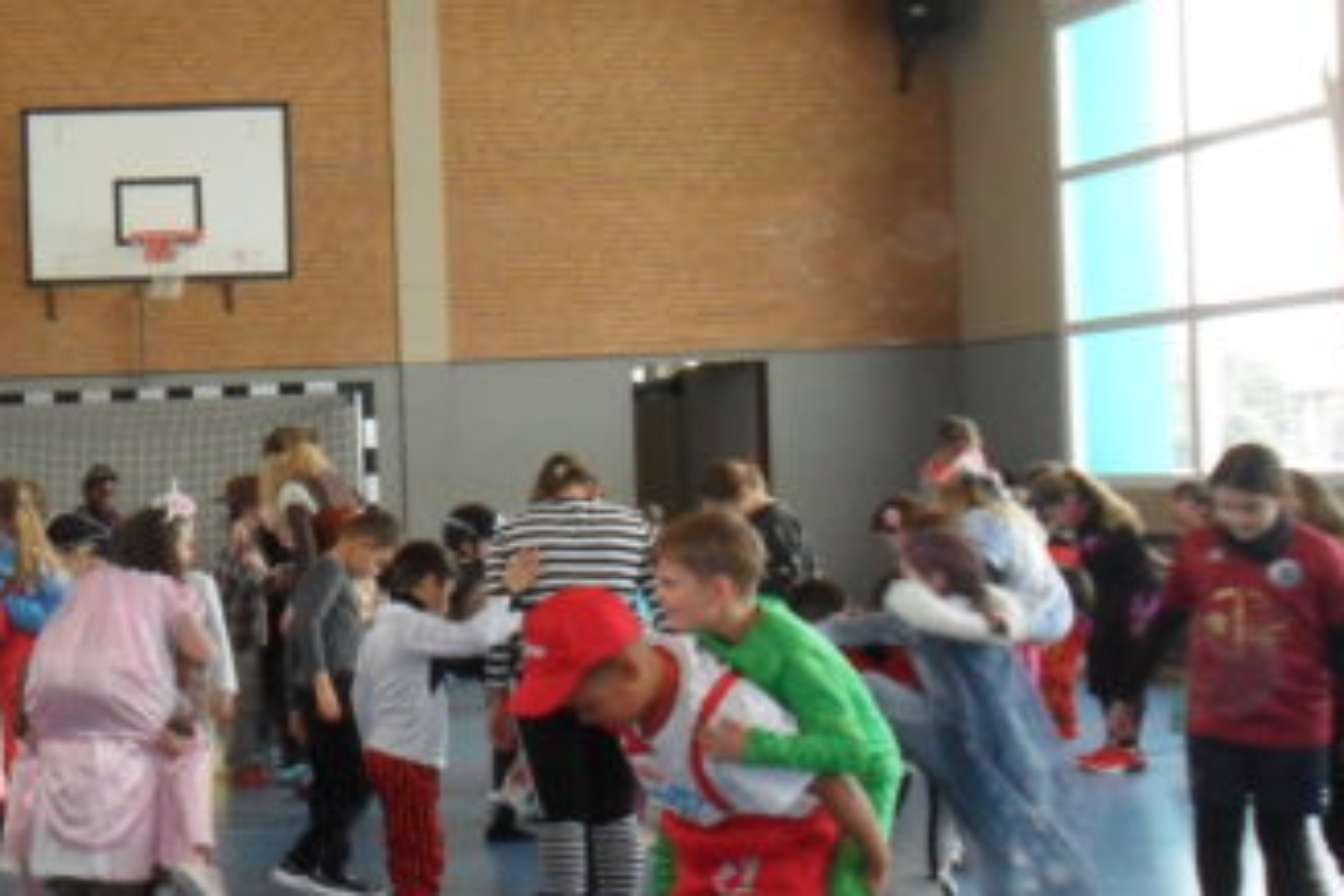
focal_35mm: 66
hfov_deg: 27.3
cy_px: 514
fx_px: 2464
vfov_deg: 20.6
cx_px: -218
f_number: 3.5
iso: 200
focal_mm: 4.9
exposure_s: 1/45
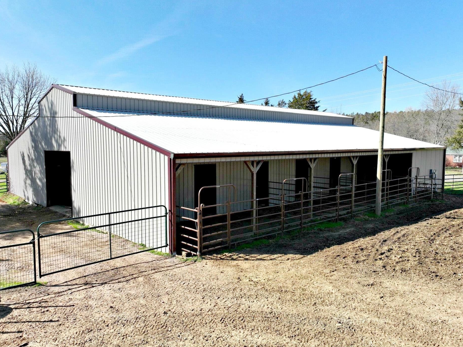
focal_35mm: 26
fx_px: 348
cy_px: 174
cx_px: 224
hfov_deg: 67.3
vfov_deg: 53.0
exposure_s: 1/160
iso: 230
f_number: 2.8
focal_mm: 12.29
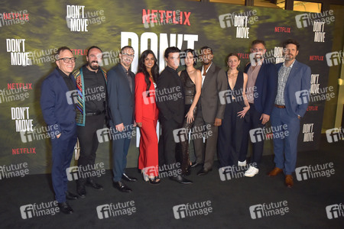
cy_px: 114
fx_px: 229
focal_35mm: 24
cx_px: 172
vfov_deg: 53.1
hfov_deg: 73.7
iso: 1600
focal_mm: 24
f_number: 6.3
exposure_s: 1/200
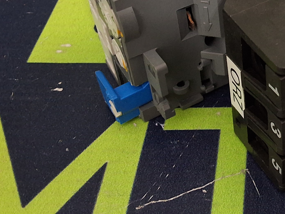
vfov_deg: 21.9
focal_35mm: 66
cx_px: 286
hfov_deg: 27.7
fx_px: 543
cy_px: 31
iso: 320
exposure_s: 1/24
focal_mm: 2.91
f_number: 1.9
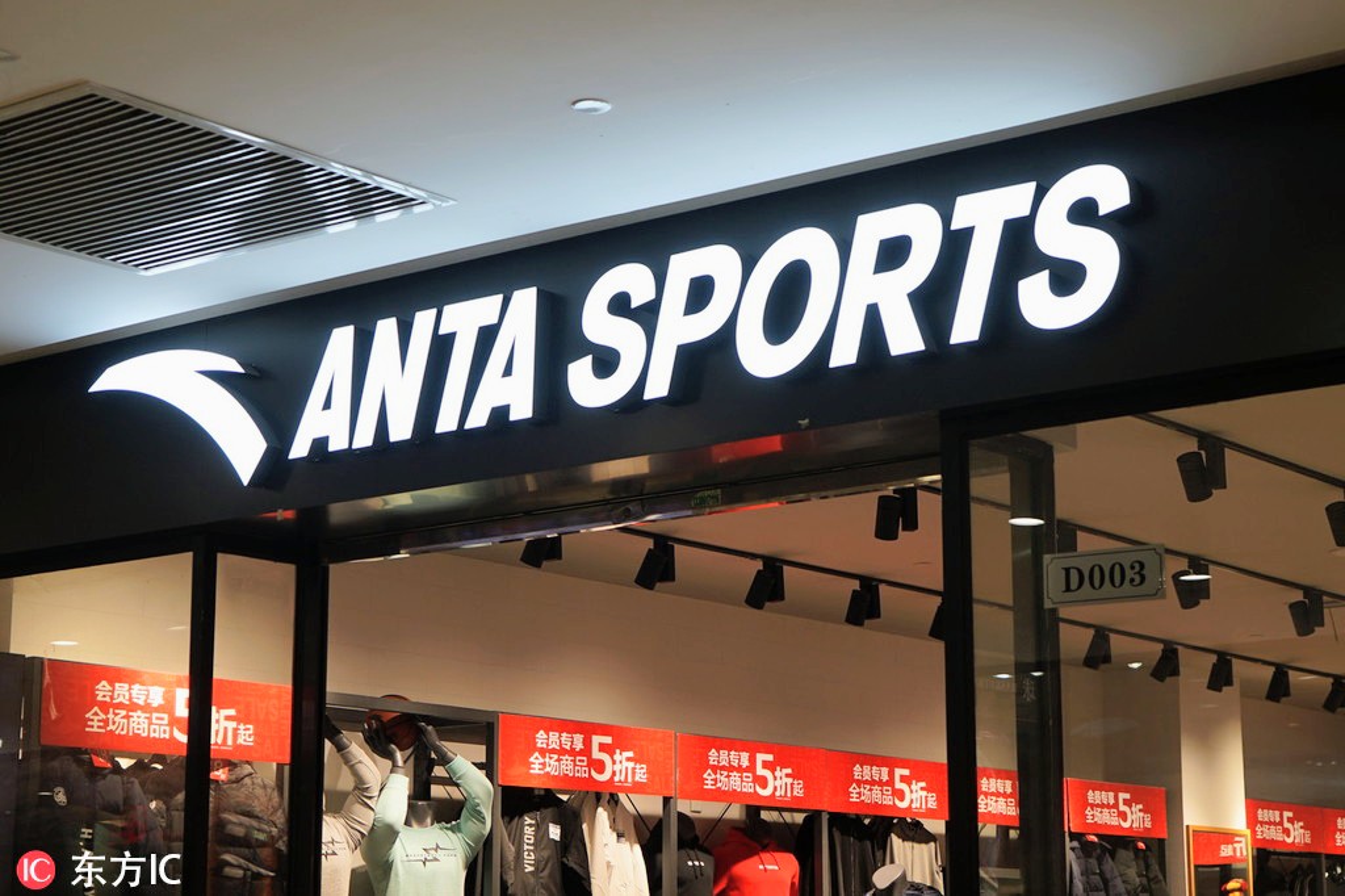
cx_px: 672
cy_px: 448
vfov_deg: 20.3
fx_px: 2502
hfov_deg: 30.1
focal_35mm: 67
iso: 125
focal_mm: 45
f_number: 4
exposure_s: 1/80
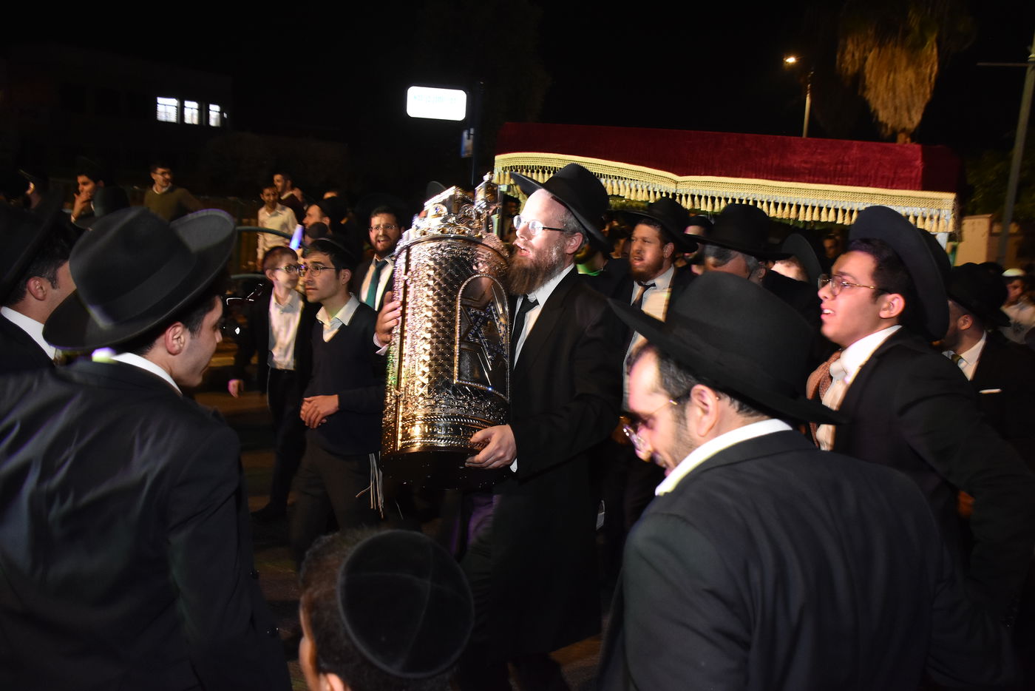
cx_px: 518
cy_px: 346
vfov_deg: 47.9
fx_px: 776
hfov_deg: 67.4
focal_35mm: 27
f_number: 5.6
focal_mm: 18
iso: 2000
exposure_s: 1/60
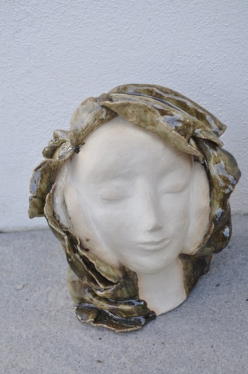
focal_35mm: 52
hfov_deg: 25.7
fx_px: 544
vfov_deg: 37.9
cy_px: 187
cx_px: 124
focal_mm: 35
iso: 200
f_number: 8
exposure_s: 1/60
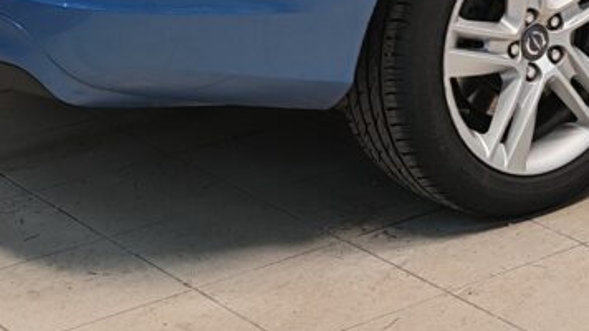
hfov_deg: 17.6
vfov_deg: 9.7
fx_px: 1858
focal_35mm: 119
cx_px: 569
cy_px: -235
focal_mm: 5.4
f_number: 1.6
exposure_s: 1/50
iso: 64
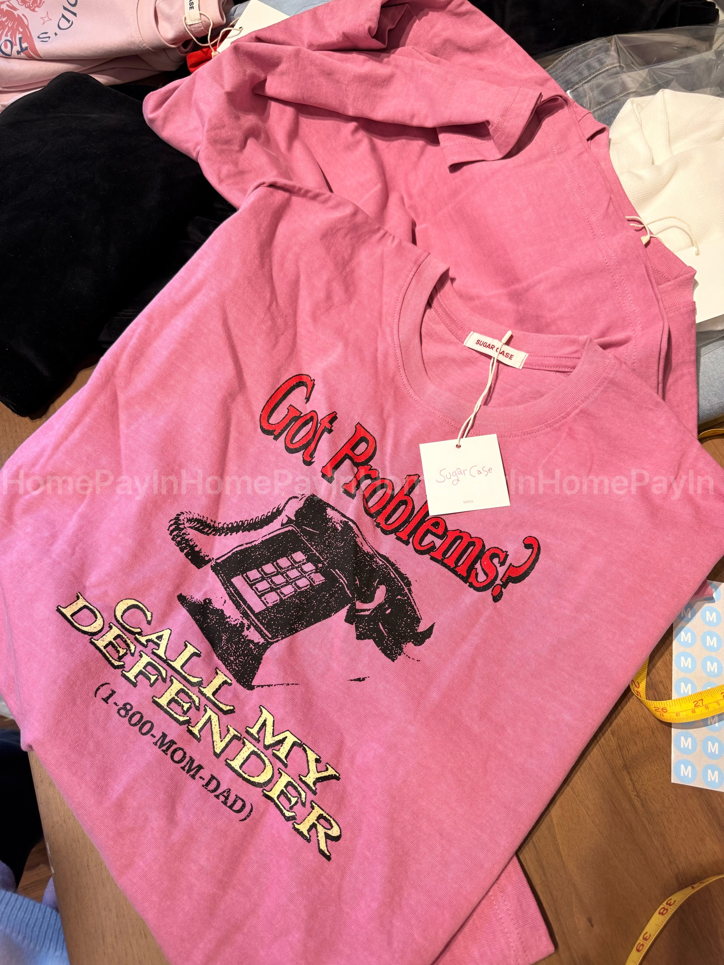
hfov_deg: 56.8
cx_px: 362
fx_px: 669
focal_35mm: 24
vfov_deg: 71.6
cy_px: 482
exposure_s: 1/120
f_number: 1.78
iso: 160
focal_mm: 6.76
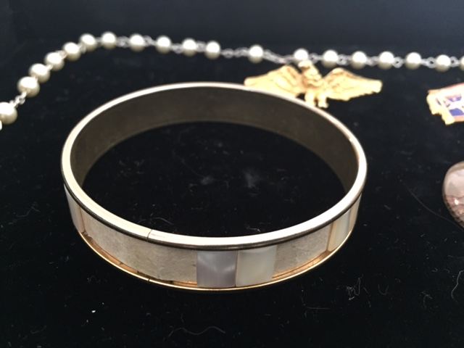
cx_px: 232
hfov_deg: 61.7
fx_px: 389
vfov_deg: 48.2
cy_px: 174
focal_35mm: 29
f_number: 2.2
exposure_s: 1/17
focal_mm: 4.15
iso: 250
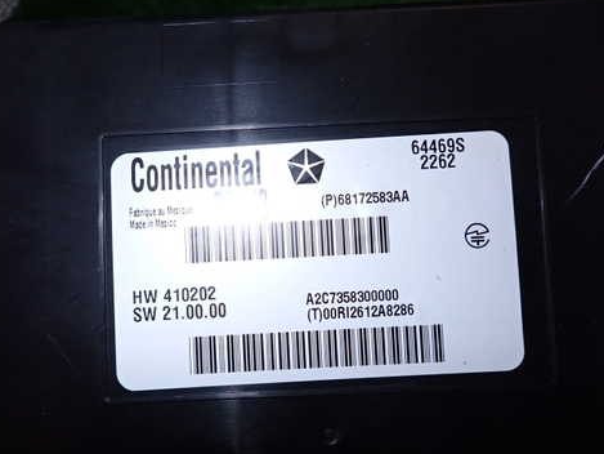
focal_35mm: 32
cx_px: 313
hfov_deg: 56.8
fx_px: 558
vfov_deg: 44.2
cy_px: 232
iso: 400
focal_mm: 4.5
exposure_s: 1/100
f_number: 8
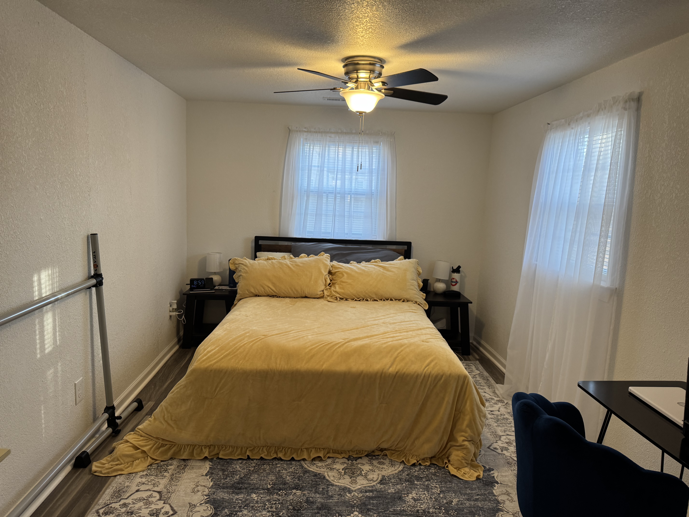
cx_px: 344
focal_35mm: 24
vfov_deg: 56.8
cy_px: 258
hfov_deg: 71.6
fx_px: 478
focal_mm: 6.76
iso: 200
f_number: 1.78
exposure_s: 1/120
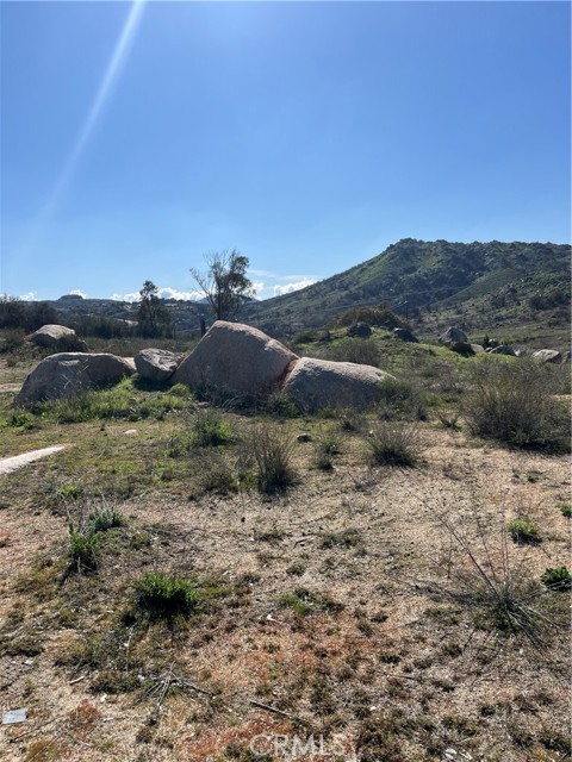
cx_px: 286
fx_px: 573
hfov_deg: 53.1
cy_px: 381
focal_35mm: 26
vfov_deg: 67.3
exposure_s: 1/6173
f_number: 1.6
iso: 50
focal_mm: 5.1
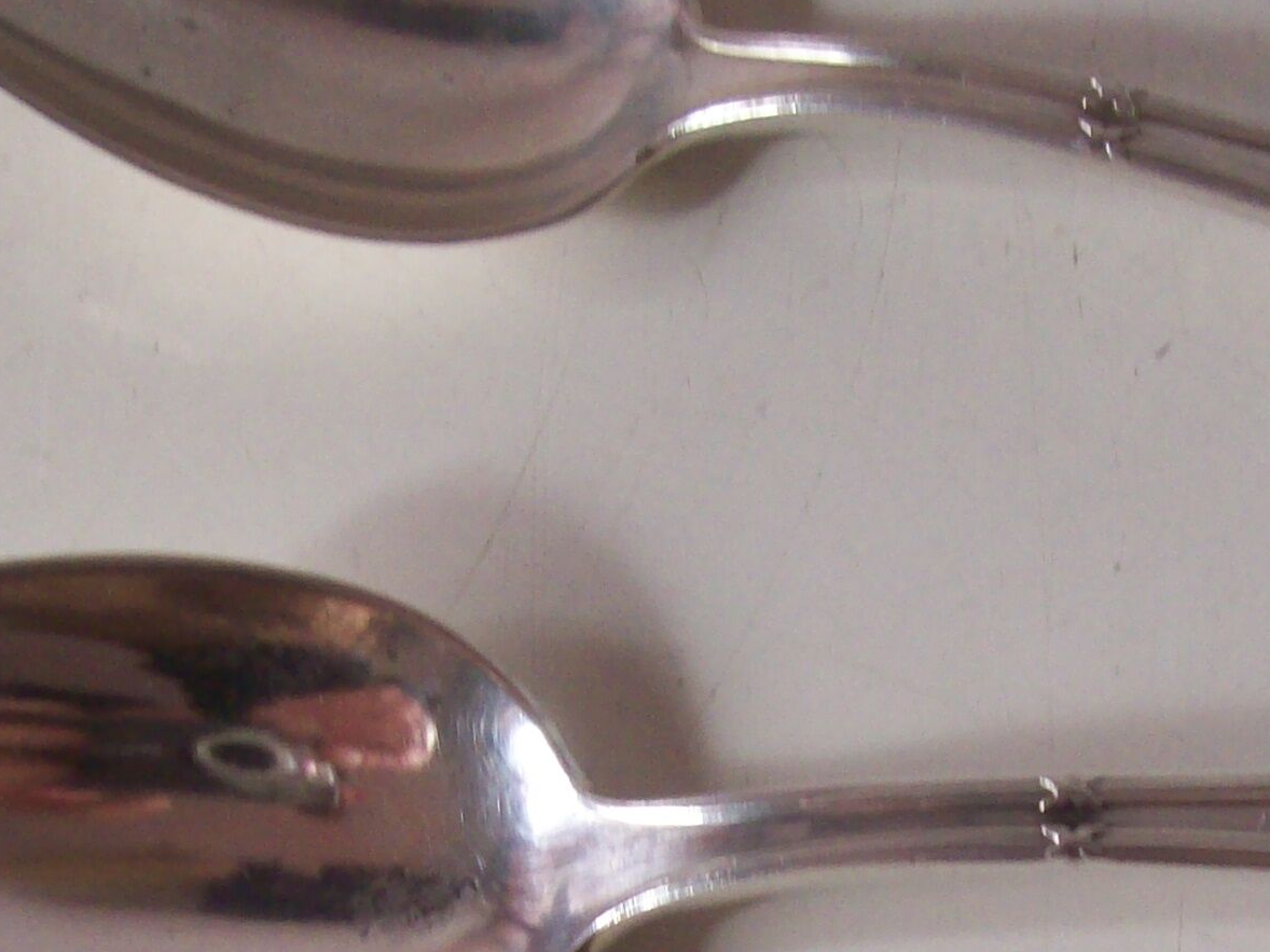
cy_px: 1068
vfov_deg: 16.4
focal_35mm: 87
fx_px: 3191
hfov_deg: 22.3
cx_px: 937
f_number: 2.7
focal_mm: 6
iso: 160
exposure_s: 1/52.3
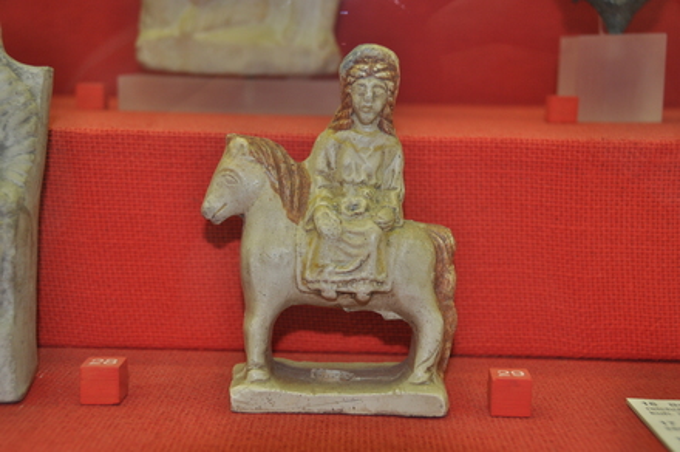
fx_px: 1018
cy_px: 226
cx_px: 340
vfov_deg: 25.0
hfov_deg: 36.9
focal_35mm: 54
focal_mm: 36
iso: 320
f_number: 4.2
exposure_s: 1/60
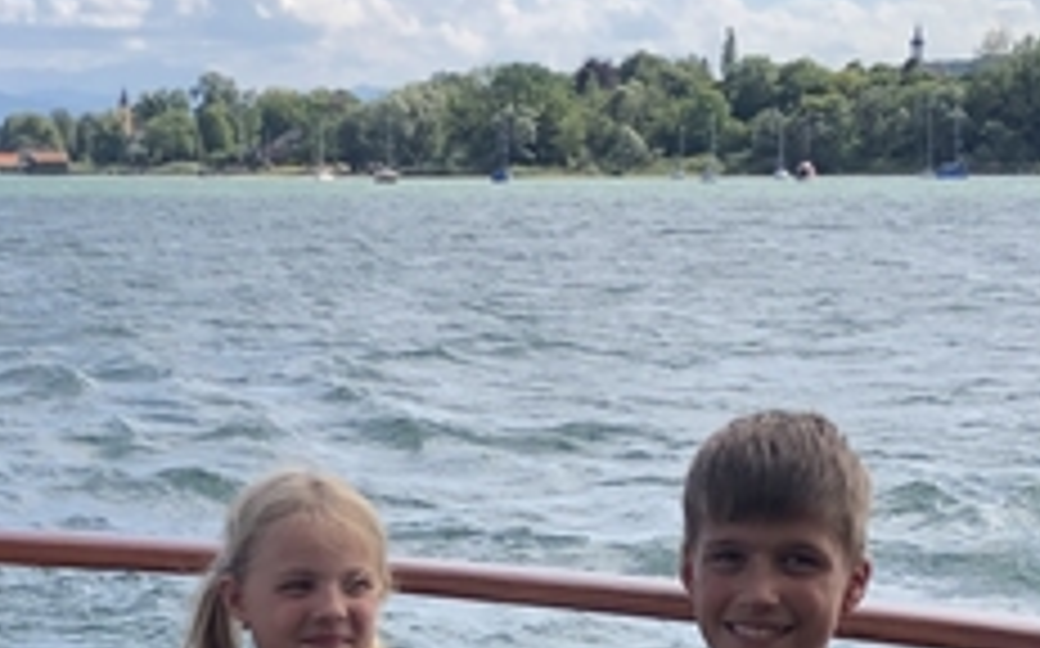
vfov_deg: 12.4
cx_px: 351
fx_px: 2917
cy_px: 765
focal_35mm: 103
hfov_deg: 20.1
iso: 20
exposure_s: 1/1412
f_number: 1.8
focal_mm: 4
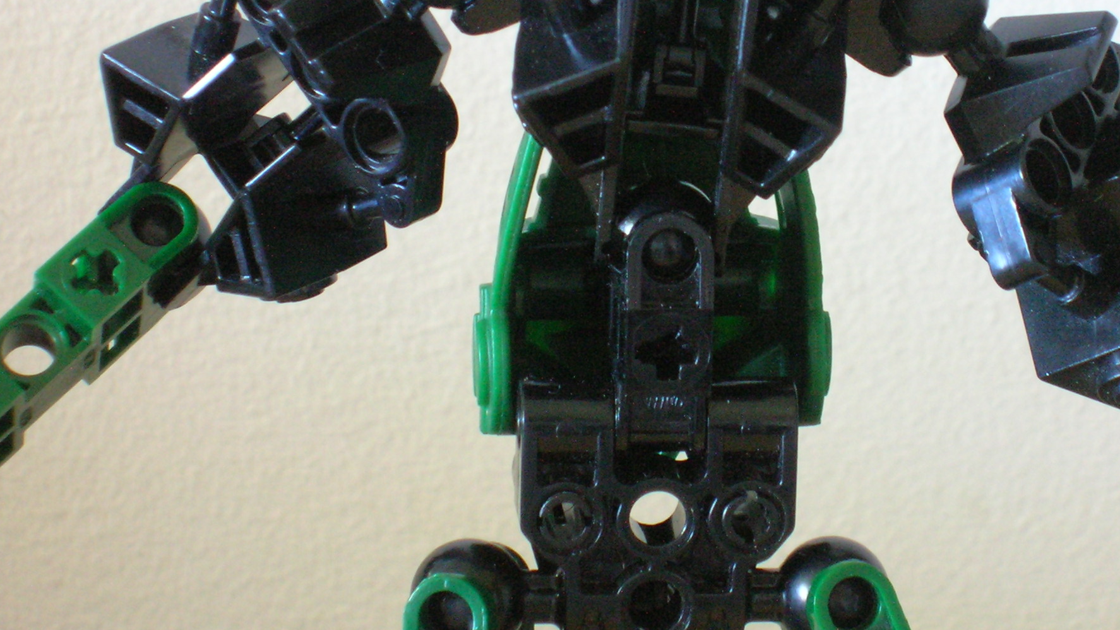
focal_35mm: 139
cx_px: 682
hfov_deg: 15.4
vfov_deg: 8.7
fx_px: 4128
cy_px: 191
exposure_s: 1.88
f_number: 4.8
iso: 200
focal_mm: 16.4
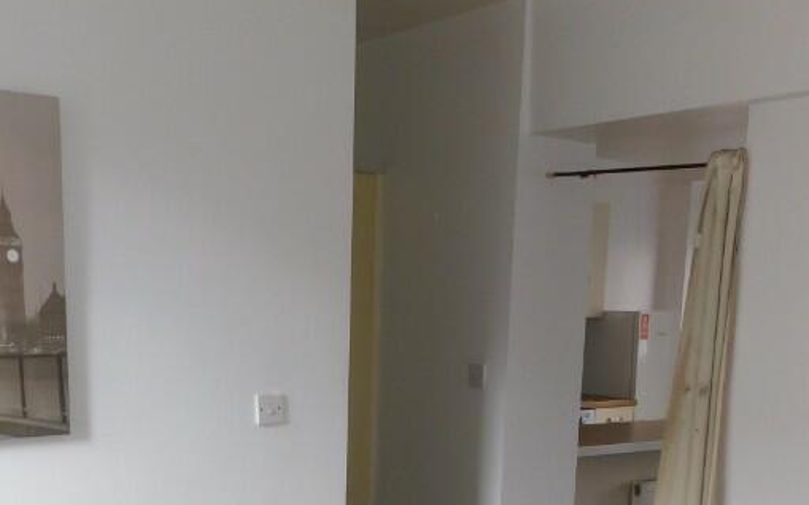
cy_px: 543
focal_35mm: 49
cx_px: 354
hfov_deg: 41.0
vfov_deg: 24.7
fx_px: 1080
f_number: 3
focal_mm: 4
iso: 125
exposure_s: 1/50
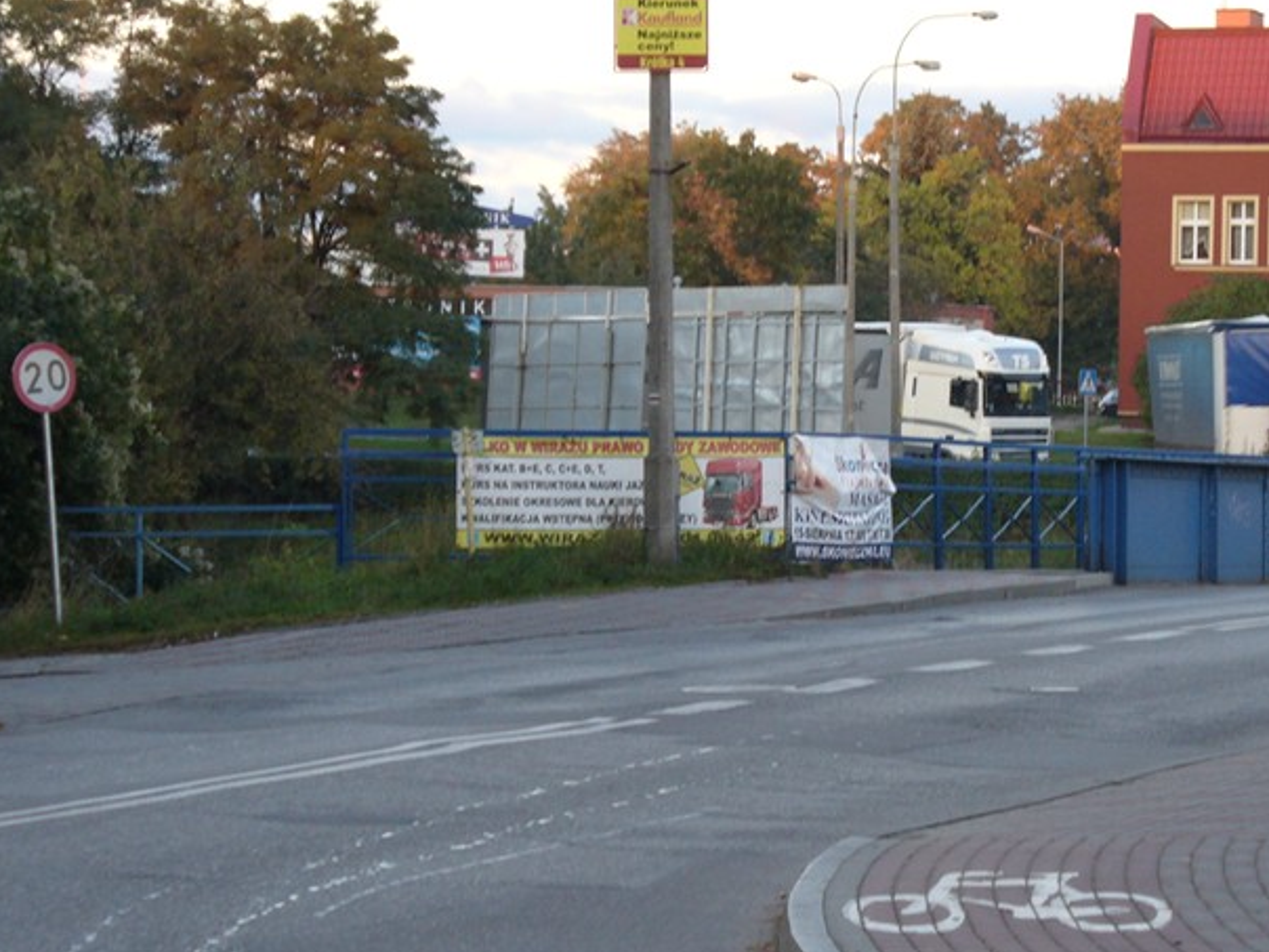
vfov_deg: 10.2
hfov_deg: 13.5
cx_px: 891
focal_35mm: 146
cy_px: 499
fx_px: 5352
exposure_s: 1/30
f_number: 3.5
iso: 100
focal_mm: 16.1
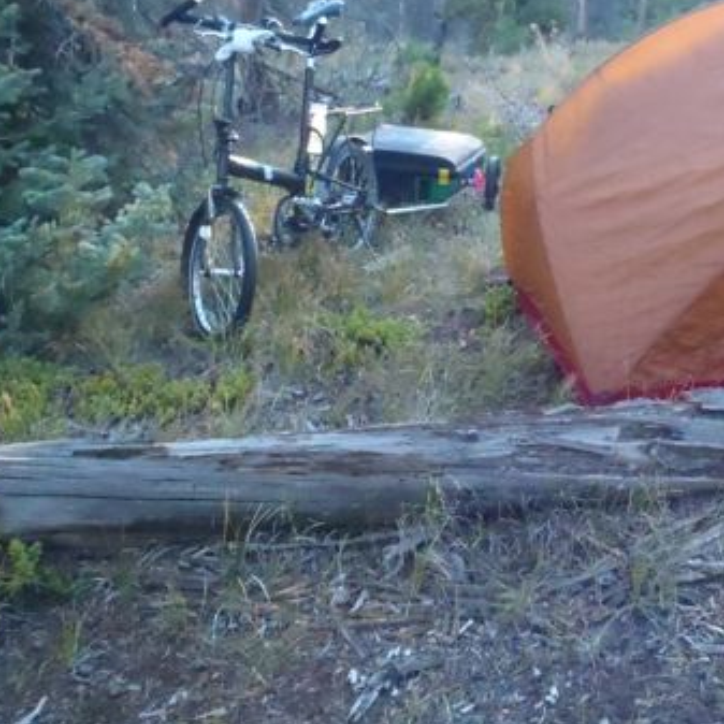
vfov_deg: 35.6
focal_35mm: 47
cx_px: 657
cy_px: 226
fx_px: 1112
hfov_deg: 34.0
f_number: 3.9
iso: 800
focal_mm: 5
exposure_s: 1/160
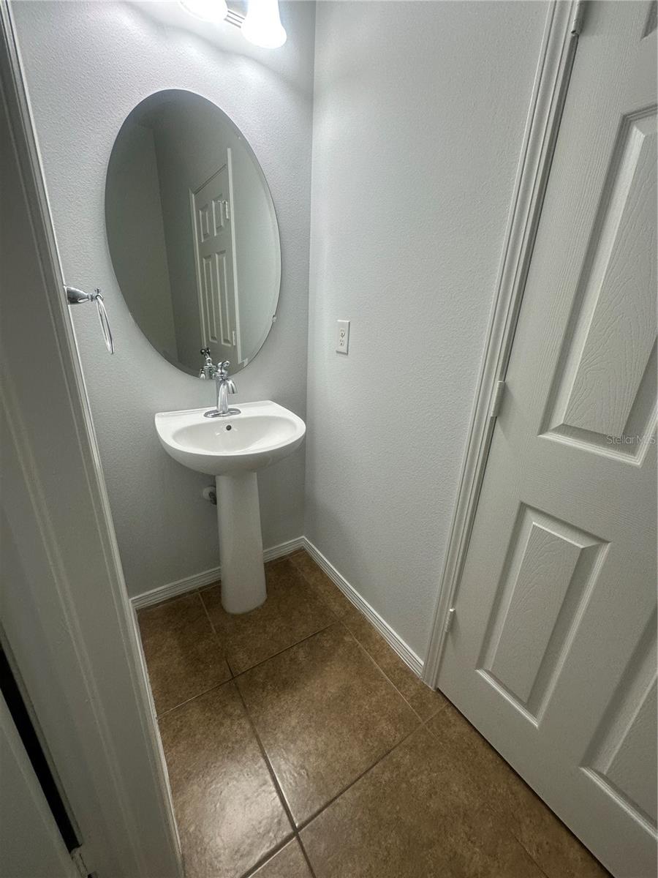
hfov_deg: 85.7
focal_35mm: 14
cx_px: 329
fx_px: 355
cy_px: 439
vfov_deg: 102.1
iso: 125
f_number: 2.2
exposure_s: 1/120
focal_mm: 2.22
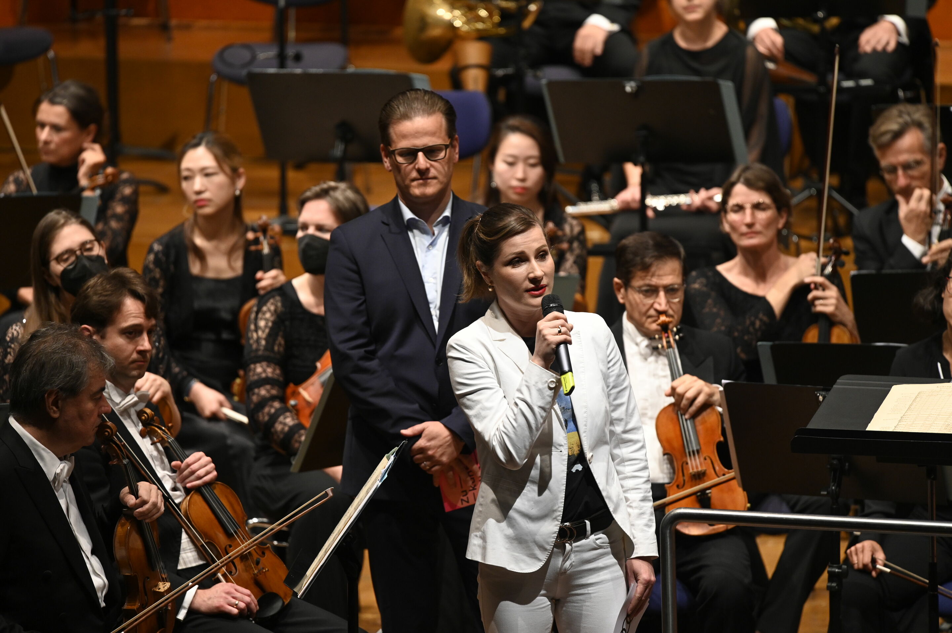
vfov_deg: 4.6
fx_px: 7928
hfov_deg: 6.9
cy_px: 316
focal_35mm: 300
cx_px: 476
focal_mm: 300
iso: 2500
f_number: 4.5
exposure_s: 1/200
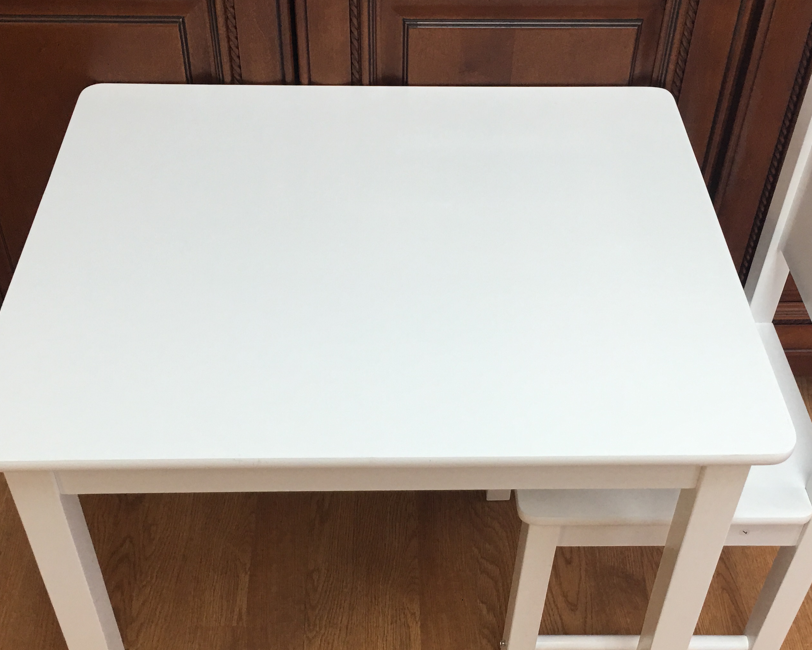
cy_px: 357
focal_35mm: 45
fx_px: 1081
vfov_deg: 33.4
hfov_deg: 41.2
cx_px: 411
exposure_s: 1/30
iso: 32
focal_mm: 4.15
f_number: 2.2
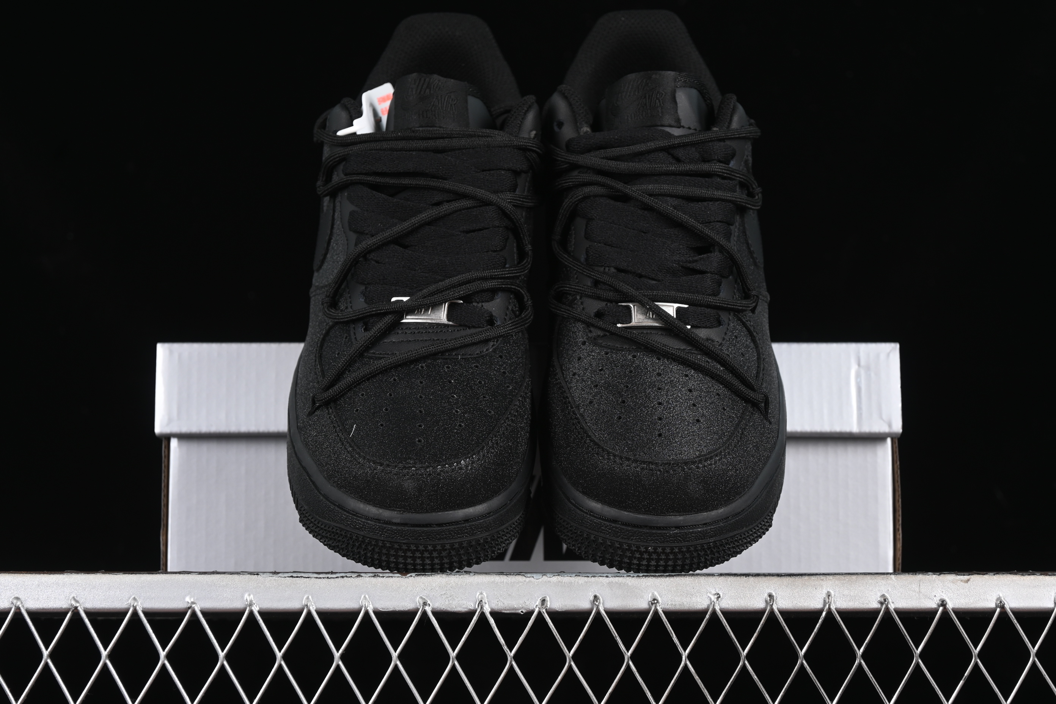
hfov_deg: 27.0
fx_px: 2200
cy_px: 352
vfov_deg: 18.2
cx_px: 528
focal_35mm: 75
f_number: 6.3
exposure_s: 1/50
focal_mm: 50
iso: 160
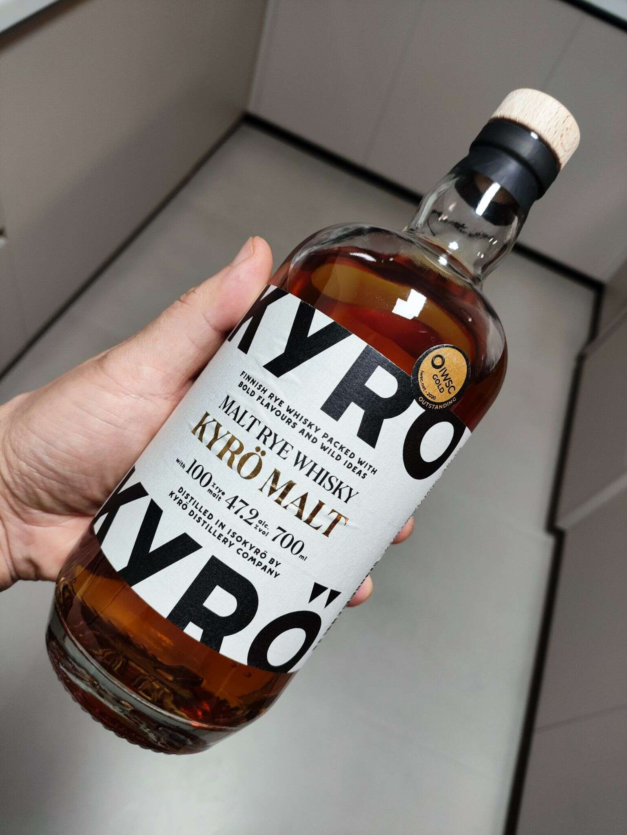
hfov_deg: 54.9
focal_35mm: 25
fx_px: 604
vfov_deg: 69.4
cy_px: 418
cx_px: 314
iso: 231
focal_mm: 4.71
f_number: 1.79
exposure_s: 1/50
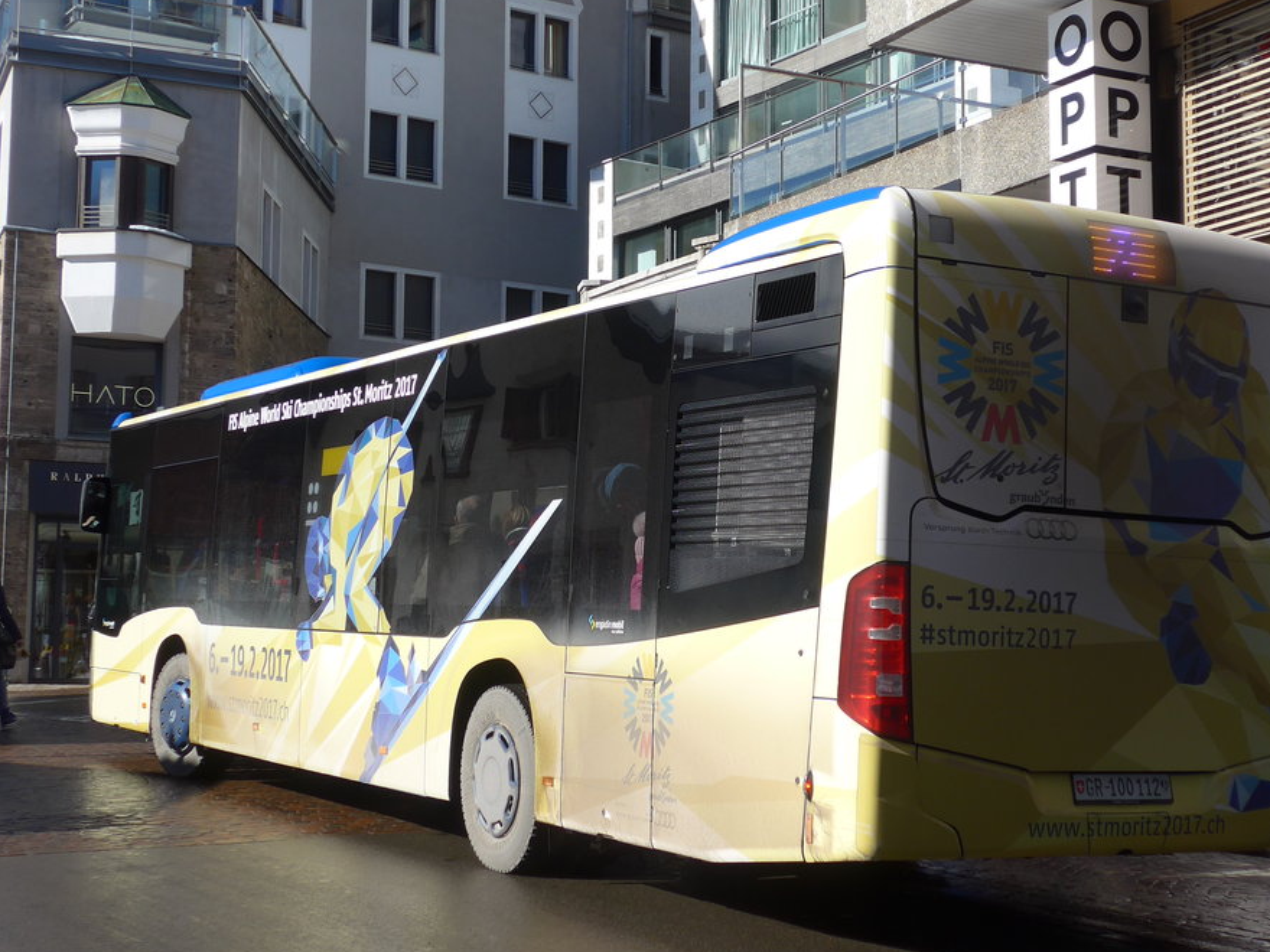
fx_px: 2201
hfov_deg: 32.2
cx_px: 691
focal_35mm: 60
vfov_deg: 24.4
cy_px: 467
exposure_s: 1/1600
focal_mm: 9
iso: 80
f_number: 2.8
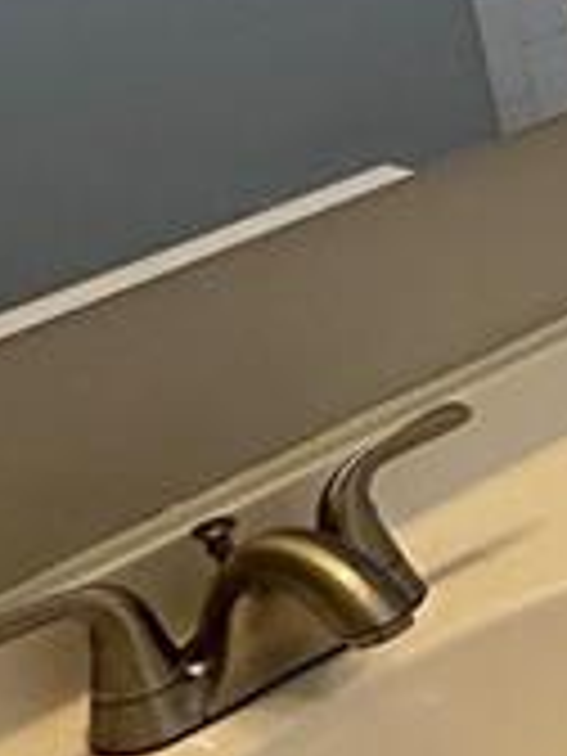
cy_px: -32
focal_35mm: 100
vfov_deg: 19.0
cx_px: 1827
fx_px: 2184
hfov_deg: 9.9
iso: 125
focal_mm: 2.22
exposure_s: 1/120
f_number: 2.2
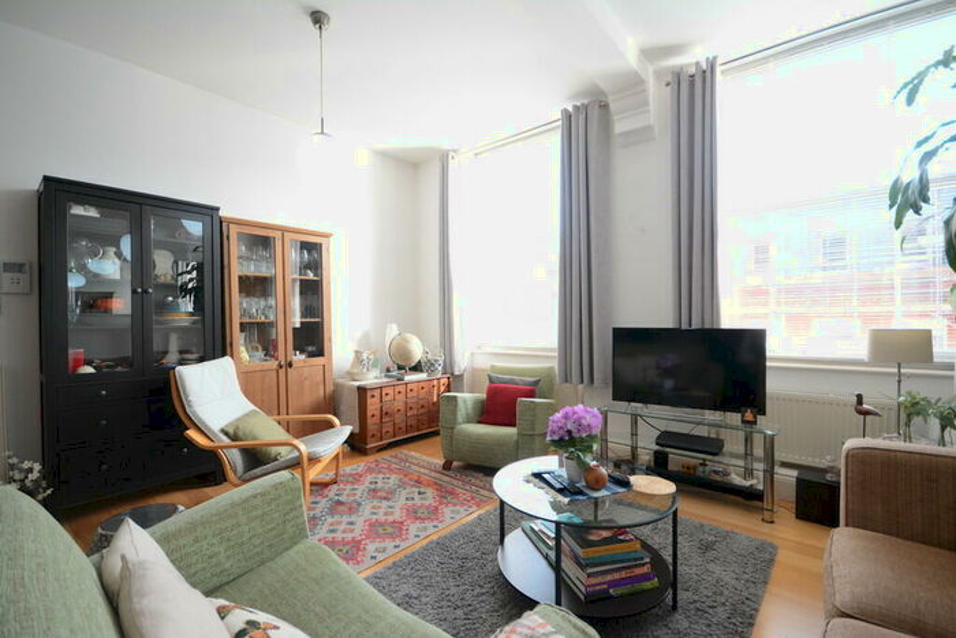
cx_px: 478
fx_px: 398
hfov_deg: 100.4
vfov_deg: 77.4
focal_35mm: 15
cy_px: 319
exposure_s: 1/125
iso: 1600
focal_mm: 10
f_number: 5.6
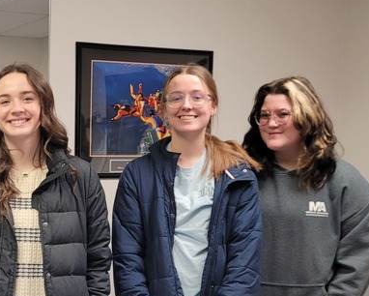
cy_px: 225
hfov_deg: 26.0
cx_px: -26
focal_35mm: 68
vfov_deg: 22.3
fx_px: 743
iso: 160
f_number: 1.8
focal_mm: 5.4
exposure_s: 1/120
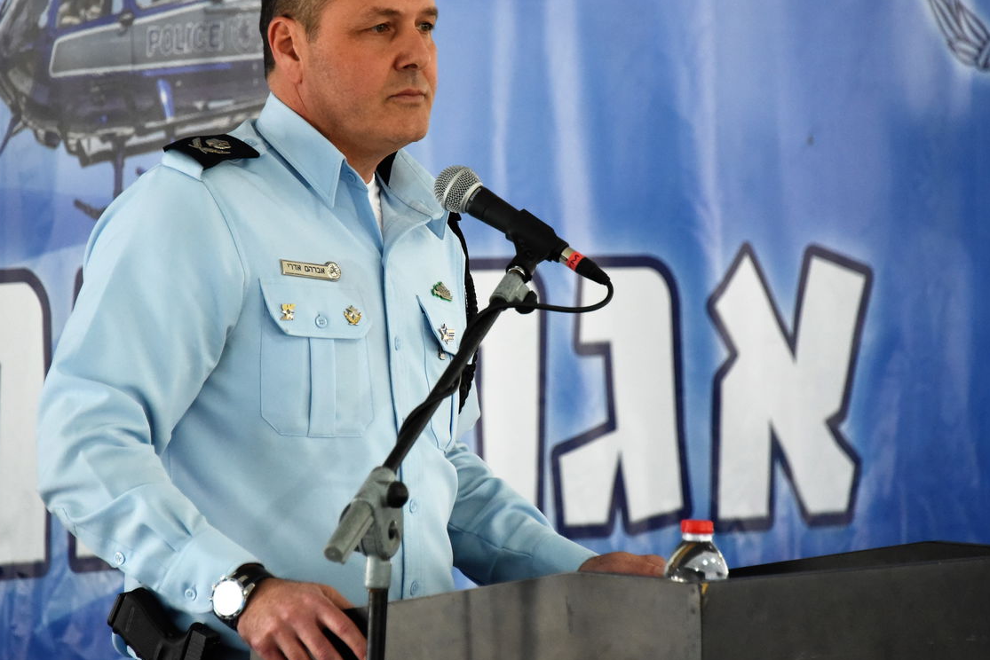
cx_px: 437
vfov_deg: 4.4
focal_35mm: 314
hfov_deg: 6.6
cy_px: 271
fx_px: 8637
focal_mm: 250
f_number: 5.6
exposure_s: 1/400
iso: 5000
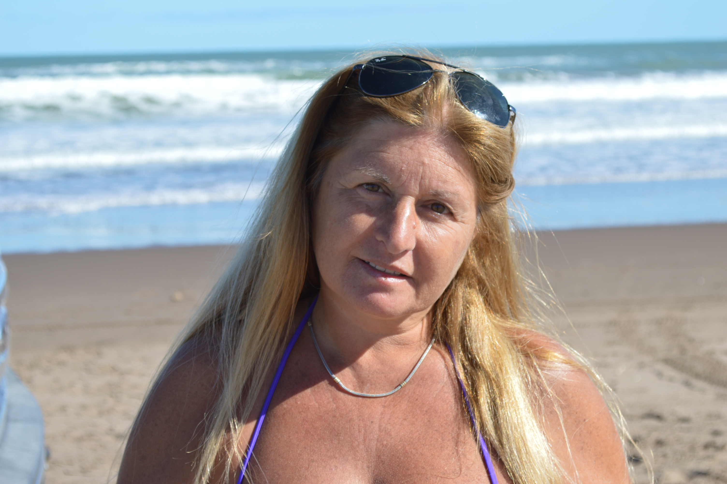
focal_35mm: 82
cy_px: 242
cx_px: 364
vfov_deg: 16.5
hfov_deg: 24.6
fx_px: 1665
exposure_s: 1/200
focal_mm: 55
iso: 100
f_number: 7.1
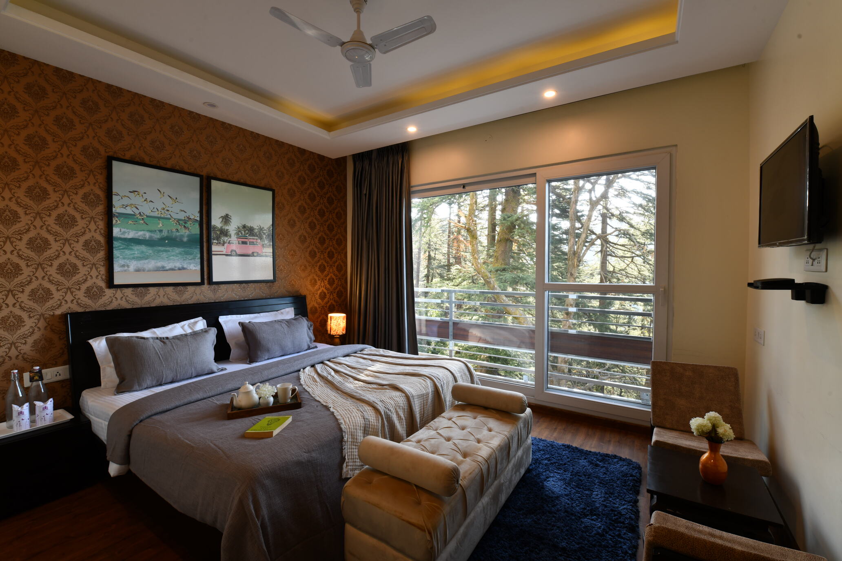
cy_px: 280
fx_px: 351
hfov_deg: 100.4
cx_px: 421
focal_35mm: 15
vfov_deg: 77.3
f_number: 11
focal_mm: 15
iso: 100
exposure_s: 1/3
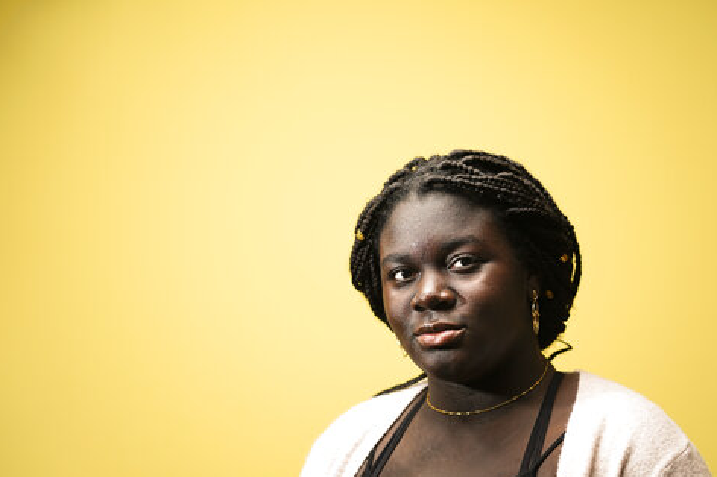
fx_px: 1791
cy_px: 245
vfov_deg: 15.2
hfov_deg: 22.6
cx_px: 384
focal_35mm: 90
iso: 200
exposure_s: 1/160
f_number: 2.8
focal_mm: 83
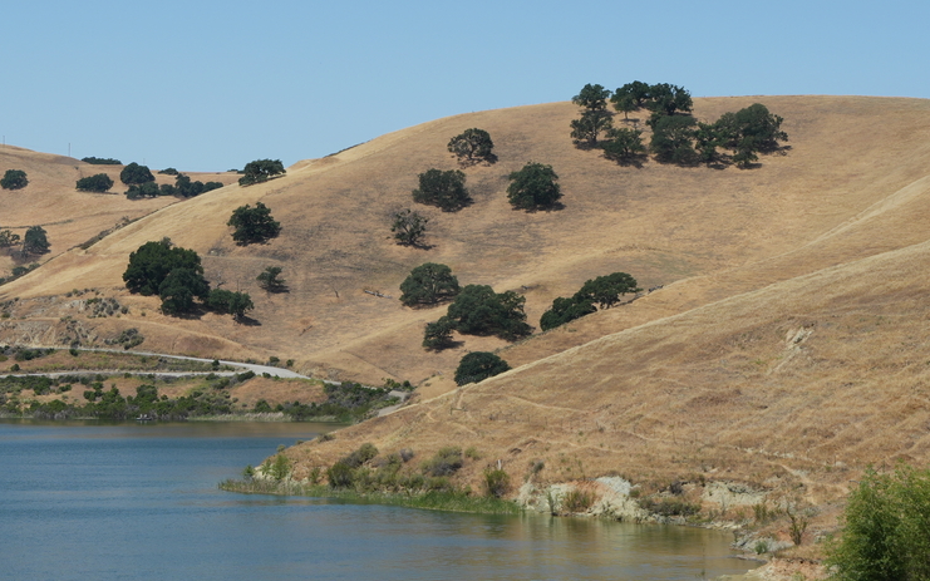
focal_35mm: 104
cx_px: -59
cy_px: 311
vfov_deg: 12.6
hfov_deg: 19.3
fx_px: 2636
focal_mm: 35
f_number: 8
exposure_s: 1/400
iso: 100
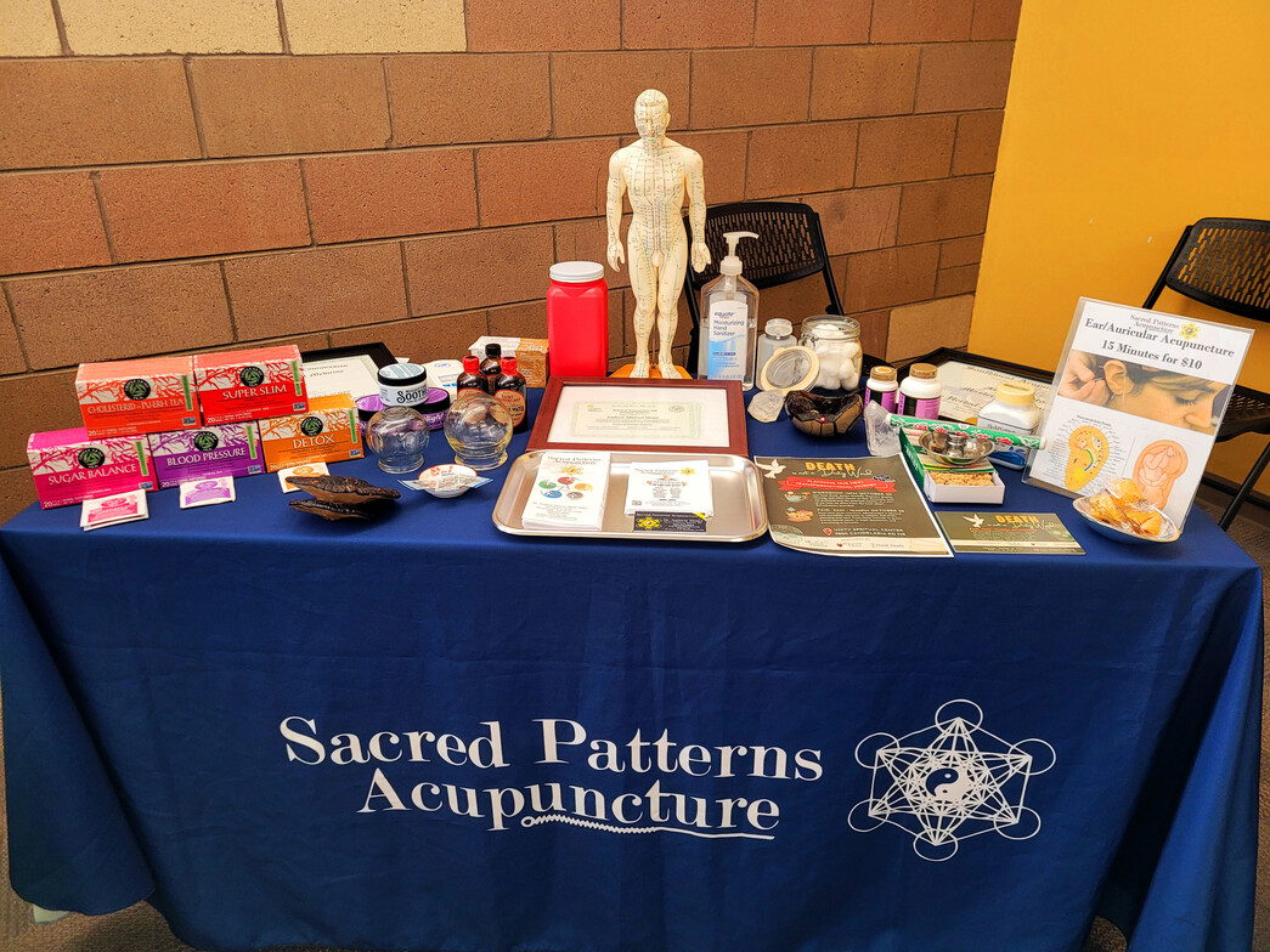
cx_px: 635
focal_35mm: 26
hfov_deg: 67.3
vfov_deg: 53.1
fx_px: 954
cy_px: 476
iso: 160
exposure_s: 1/60
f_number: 1.8
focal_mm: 5.4
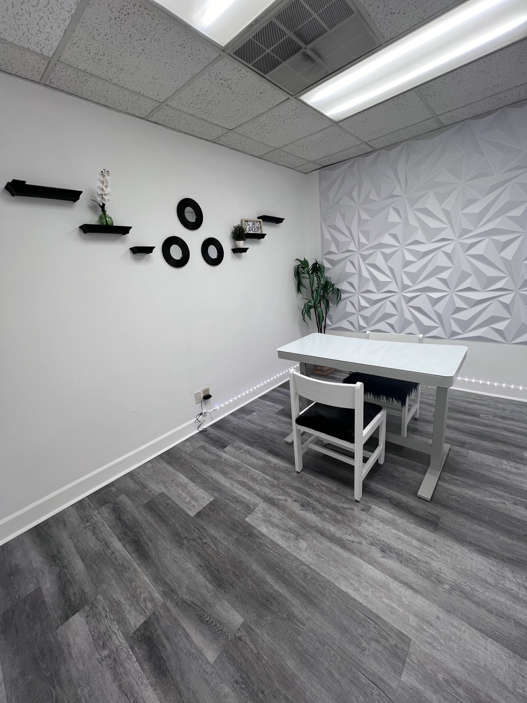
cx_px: 264
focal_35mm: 13
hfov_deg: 89.9
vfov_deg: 106.2
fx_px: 264
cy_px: 352
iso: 125
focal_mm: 1.57
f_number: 1.8
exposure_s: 1/120
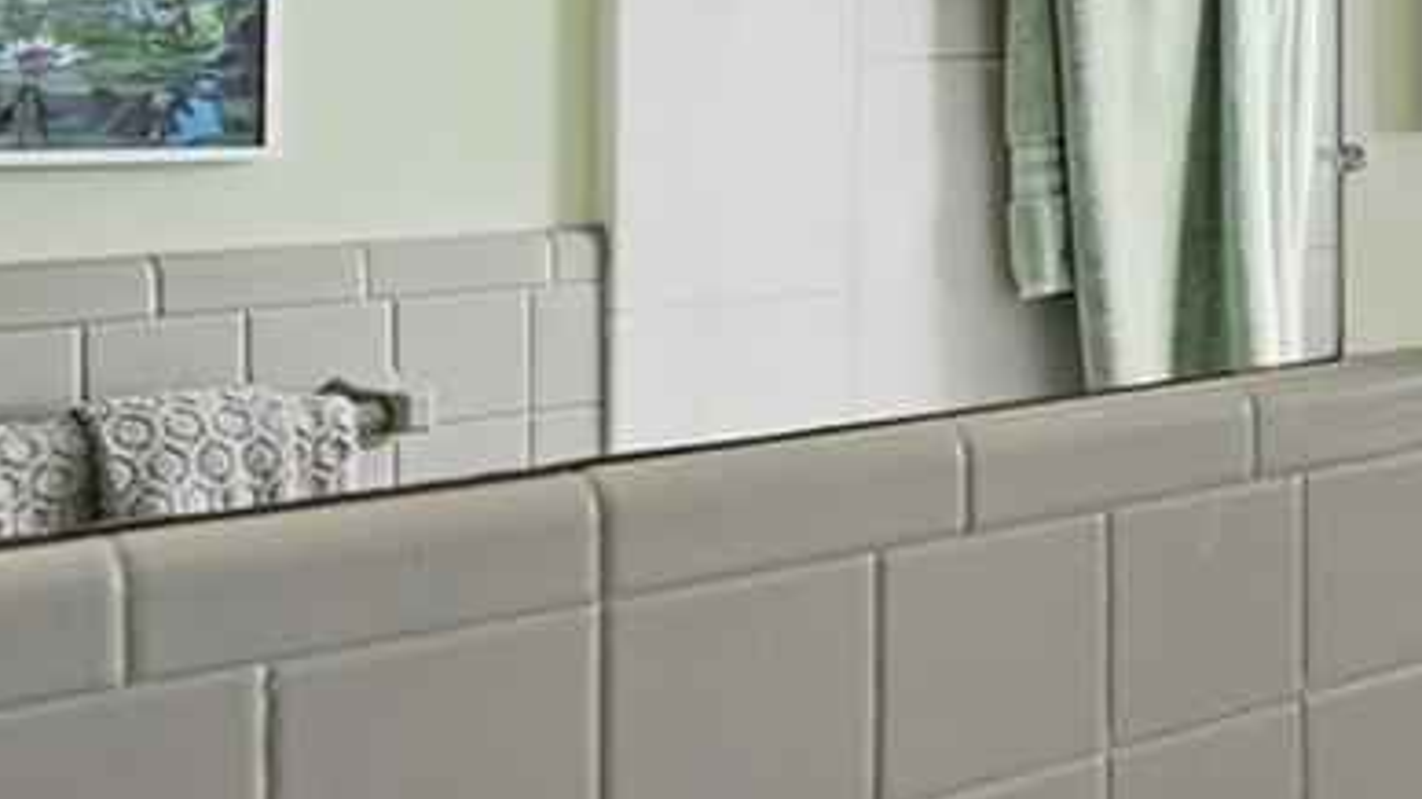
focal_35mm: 71
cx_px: 2452
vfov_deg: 16.8
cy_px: 115
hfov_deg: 21.4
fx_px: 2682
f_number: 9
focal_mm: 16.5
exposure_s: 1/5000
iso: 250
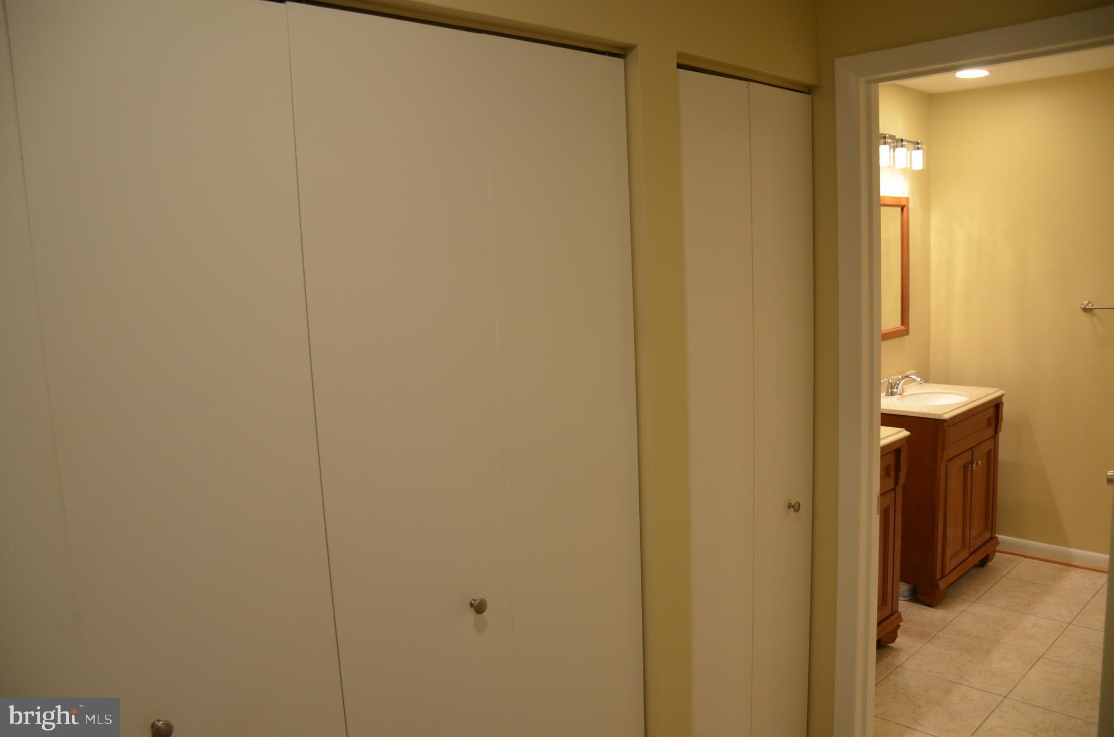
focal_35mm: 27
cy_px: 368
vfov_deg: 47.7
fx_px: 834
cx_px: 557
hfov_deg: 67.5
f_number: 4.5
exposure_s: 1/80
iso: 400
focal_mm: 18
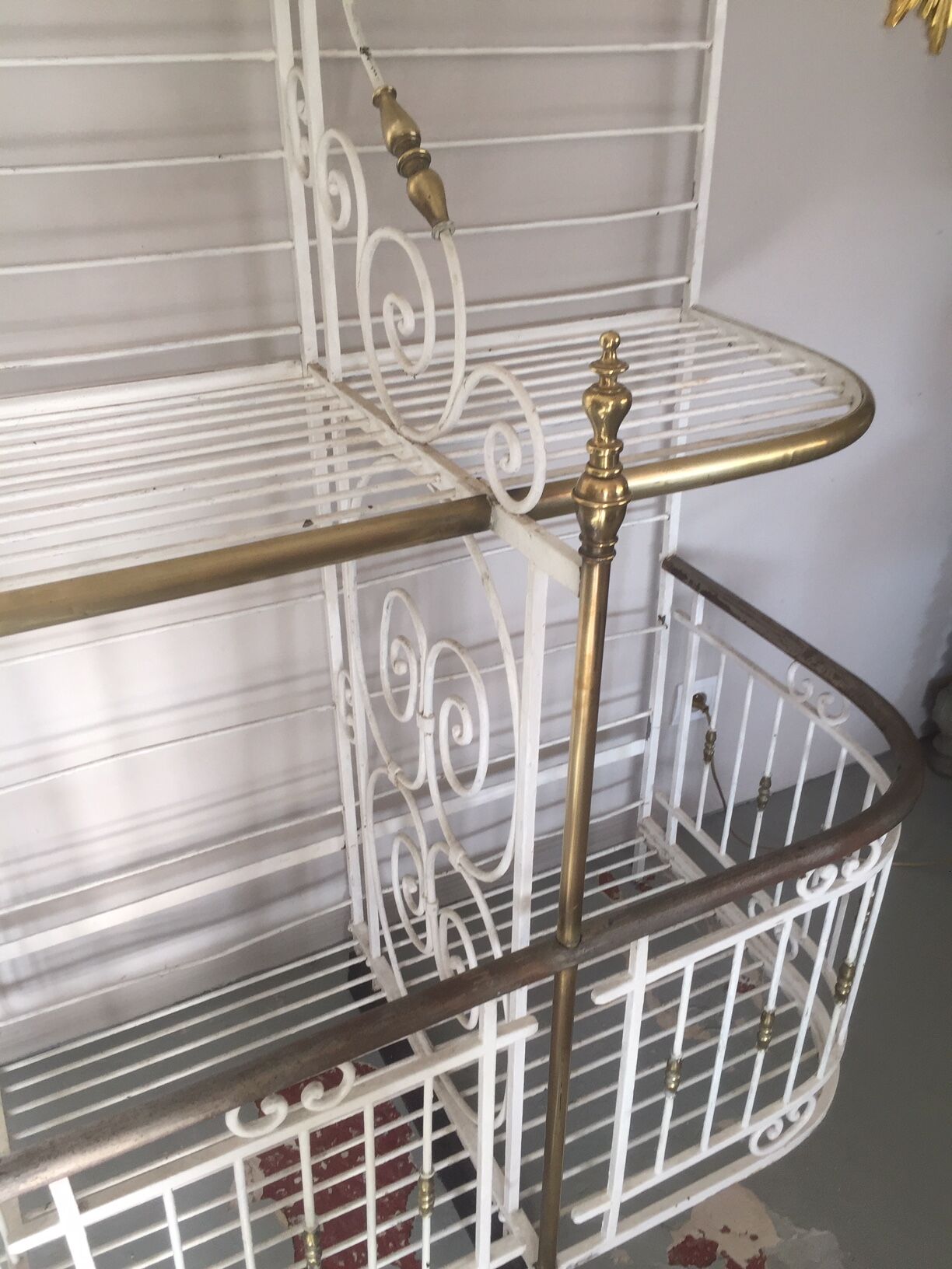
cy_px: 634
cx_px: 476
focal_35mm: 29
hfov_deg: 48.2
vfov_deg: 61.7
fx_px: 1063
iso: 50
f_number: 2.2
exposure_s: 1/100
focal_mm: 4.15
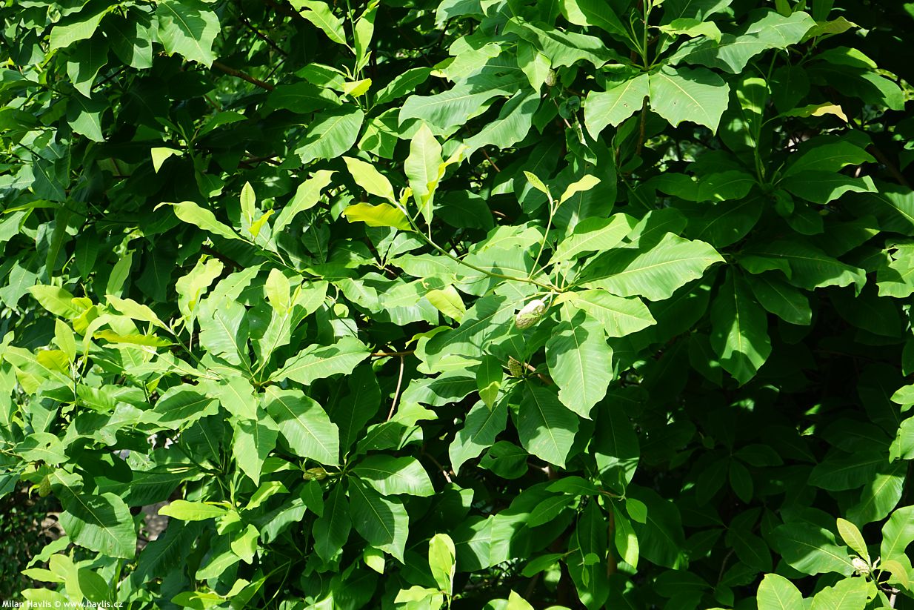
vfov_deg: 19.5
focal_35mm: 70
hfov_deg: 28.8
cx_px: 457
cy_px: 305
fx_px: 1777
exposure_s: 1/100
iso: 100
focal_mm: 70
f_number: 7.1
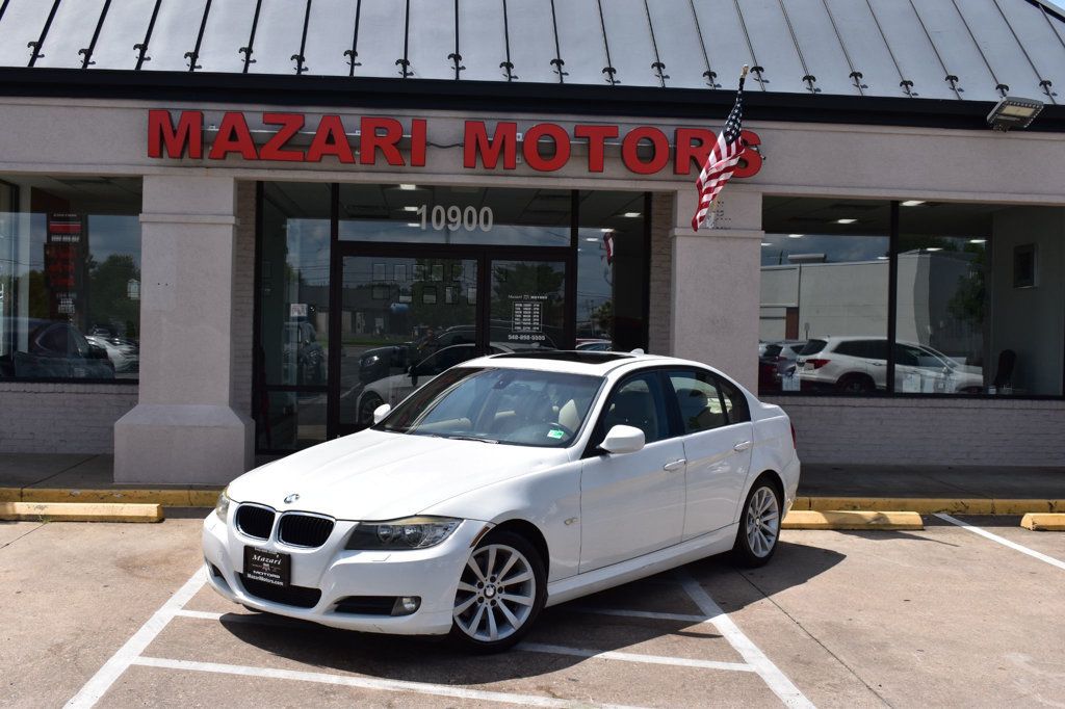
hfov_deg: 46.4
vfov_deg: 31.9
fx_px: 1242
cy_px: 354
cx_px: 532
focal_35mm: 42
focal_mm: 28
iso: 280
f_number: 11
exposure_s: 1/500
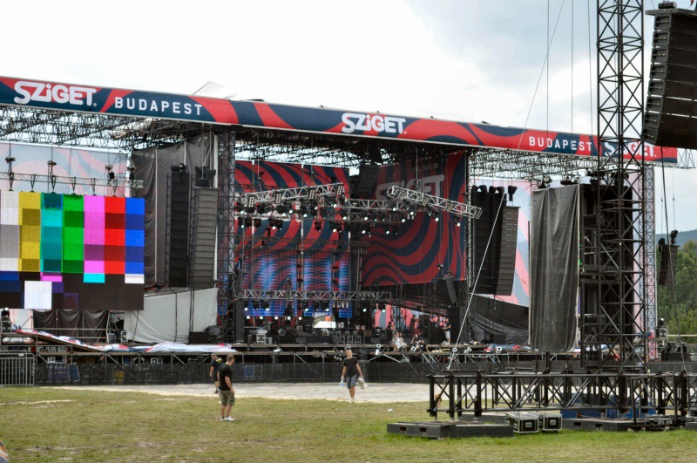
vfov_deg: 16.5
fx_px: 1595
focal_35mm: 82
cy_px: 232
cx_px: 348
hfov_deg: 24.7
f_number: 5.6
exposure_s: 1/640
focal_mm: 55
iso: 400
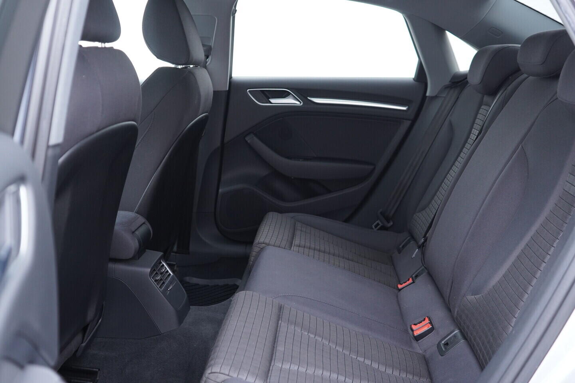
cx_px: 288
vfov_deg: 36.9
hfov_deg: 53.1
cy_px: 192
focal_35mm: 36
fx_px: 575
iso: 640
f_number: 2.8
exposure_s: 1/40
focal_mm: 24
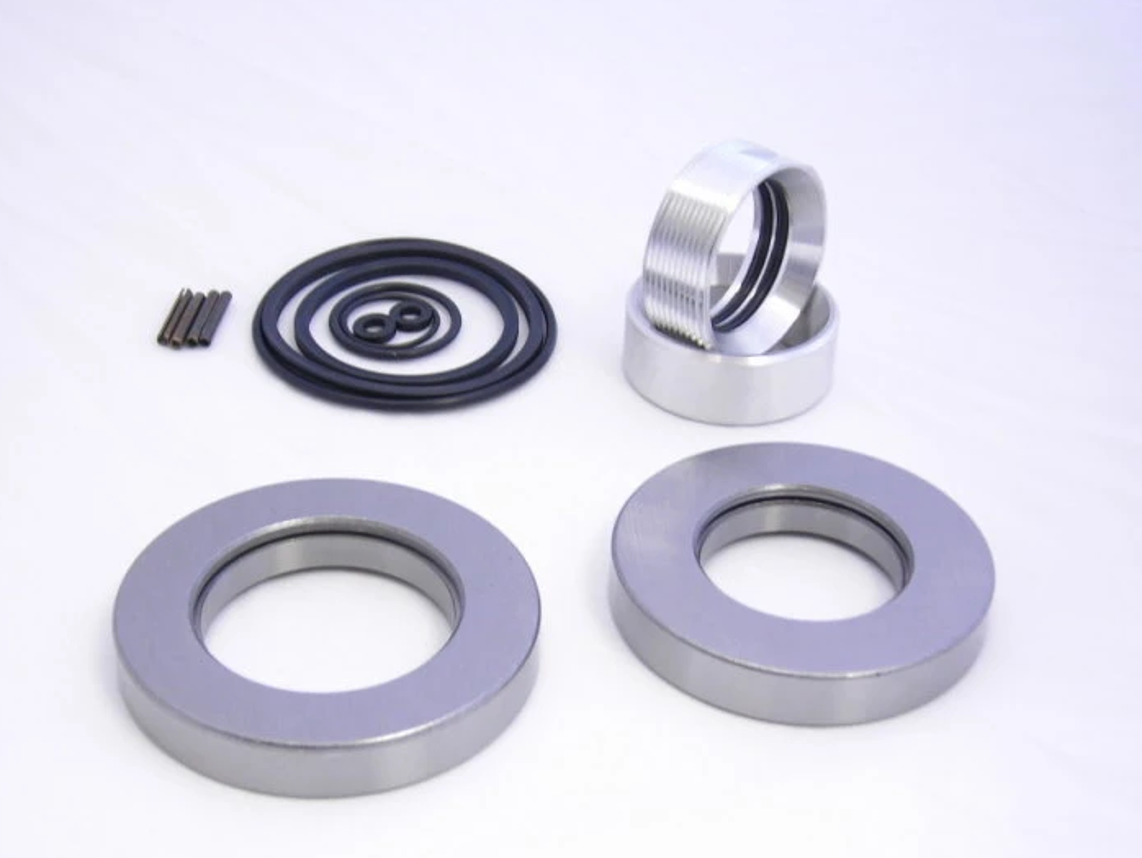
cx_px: 525
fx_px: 2079
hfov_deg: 30.7
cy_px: 462
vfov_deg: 23.3
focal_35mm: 63
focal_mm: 9.1
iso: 50
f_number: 3.6
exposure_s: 1/5.3
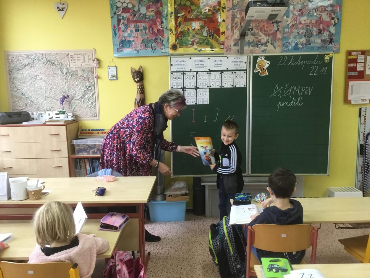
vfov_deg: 45.5
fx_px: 331
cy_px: 139
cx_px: 185
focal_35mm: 31
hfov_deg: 58.3
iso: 64
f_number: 2.4
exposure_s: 1/33
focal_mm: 3.3
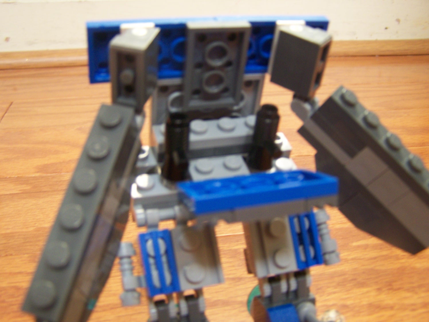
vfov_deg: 37.7
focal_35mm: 38
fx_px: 471
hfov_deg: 49.0
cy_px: 161
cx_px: 214
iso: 160
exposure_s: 1/15
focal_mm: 6.3
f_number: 2.8
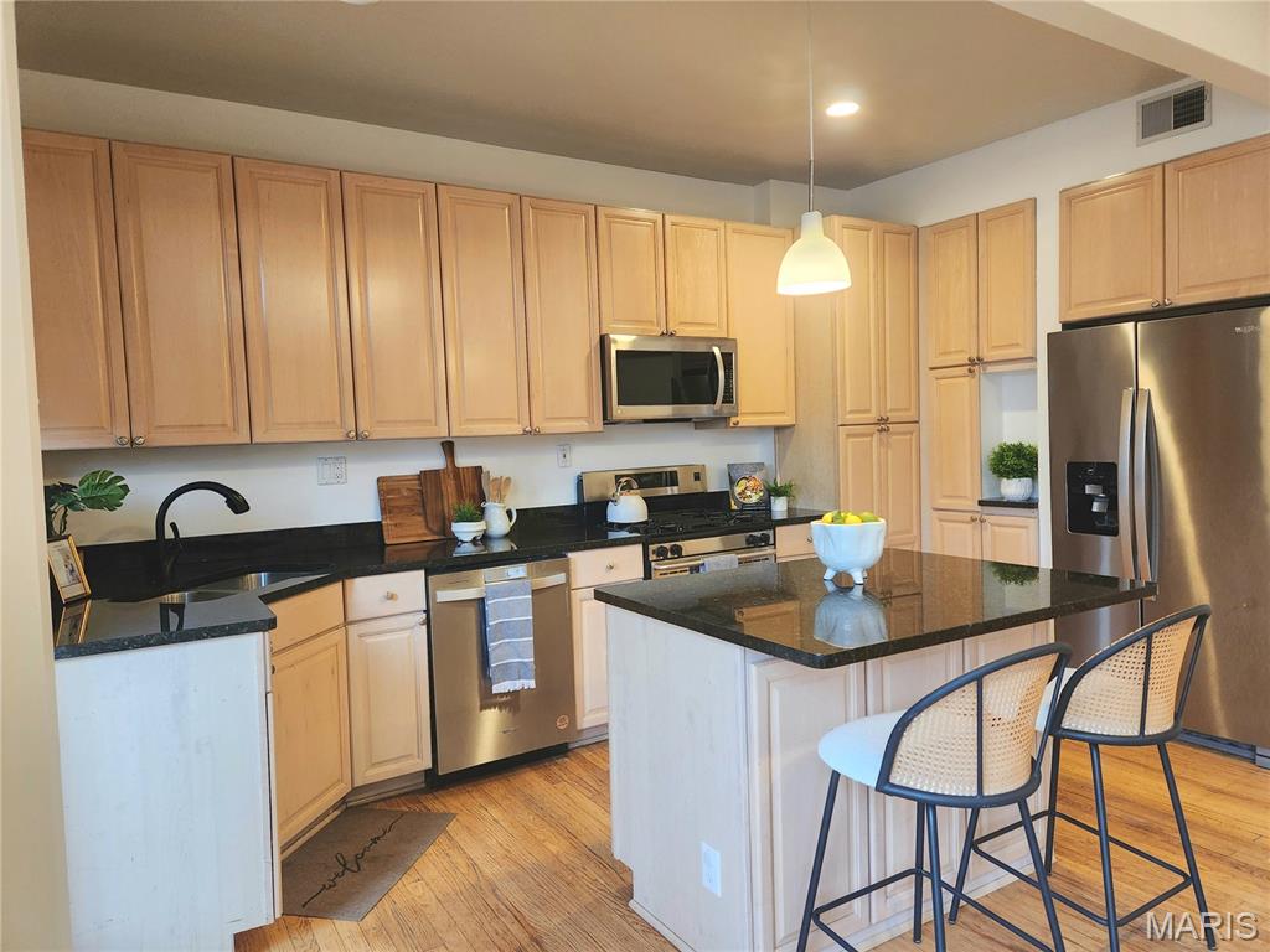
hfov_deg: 73.9
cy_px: 476
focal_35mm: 23
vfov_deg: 58.9
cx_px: 635
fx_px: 844
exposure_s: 1/120
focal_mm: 5.4
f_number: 1.8
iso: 500
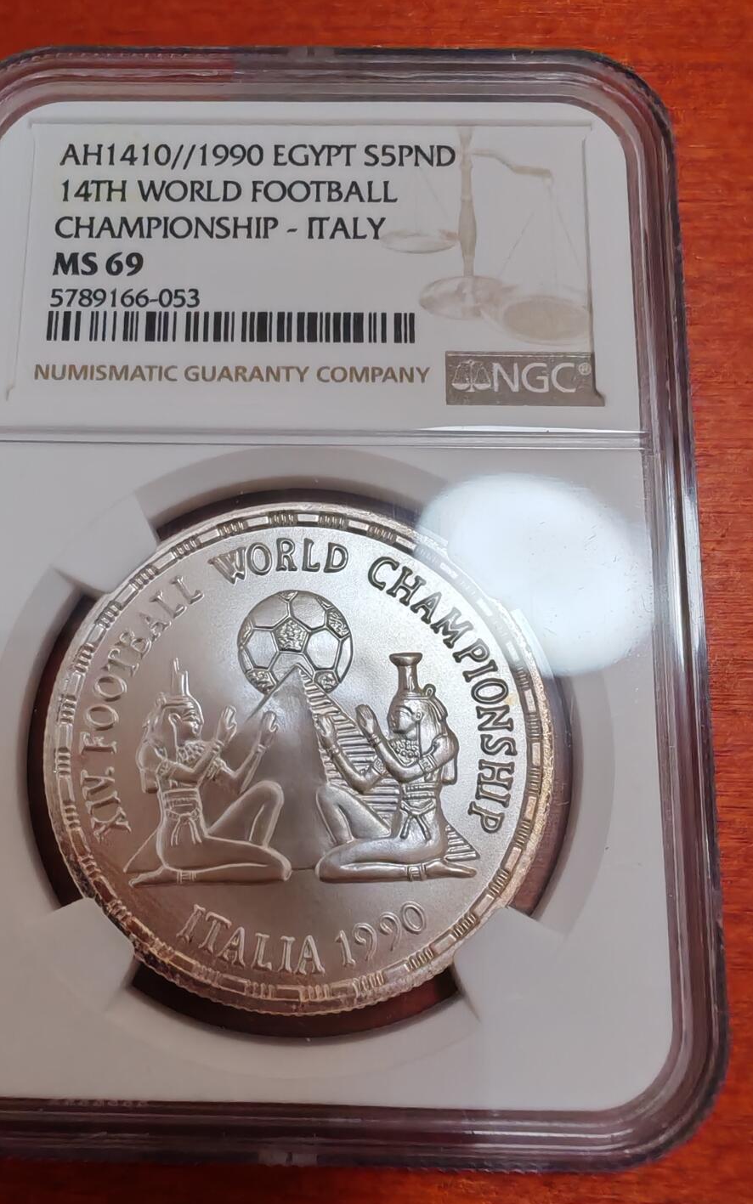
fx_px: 1149
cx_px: 301
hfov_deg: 36.2
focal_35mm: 35
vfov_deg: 55.3
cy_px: 586
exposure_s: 1/50
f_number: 2.2
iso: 125
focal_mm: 1.96
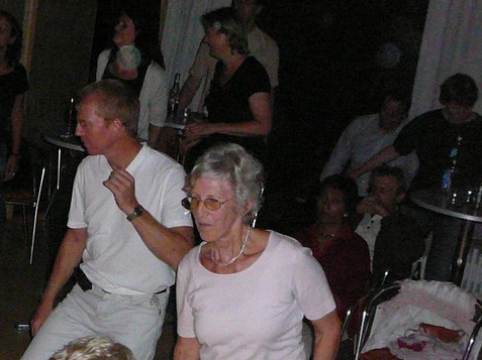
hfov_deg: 20.1
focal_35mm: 94
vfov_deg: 15.4
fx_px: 1308
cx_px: -28
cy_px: 353
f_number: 2.8
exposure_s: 1/30
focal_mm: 5.2
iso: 400
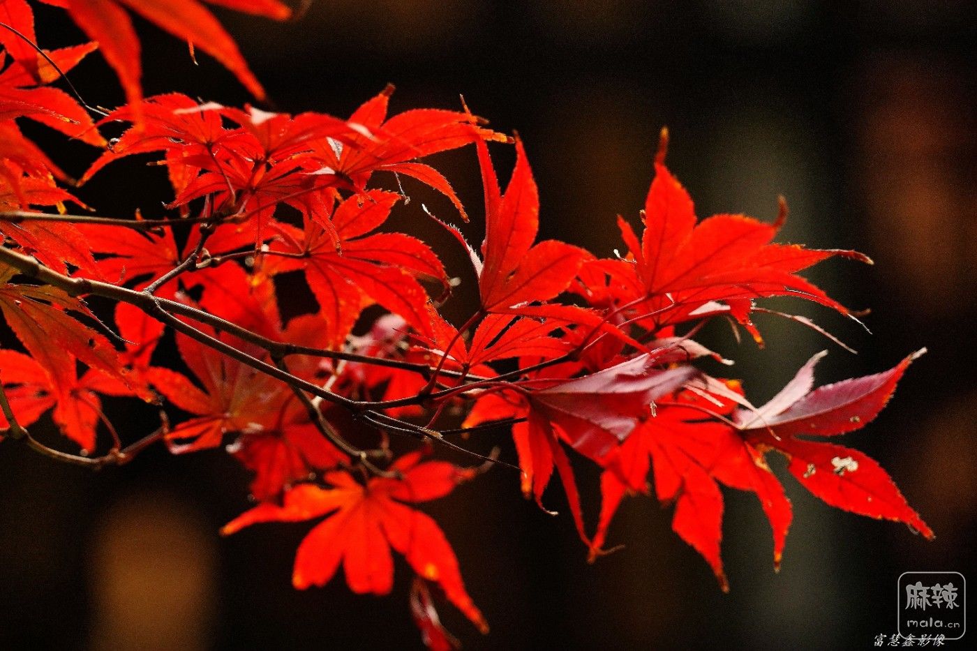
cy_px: 326
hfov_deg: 10.3
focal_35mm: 200
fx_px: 5427
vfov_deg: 6.9
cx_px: 488
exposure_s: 1/160
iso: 160
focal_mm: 200
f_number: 5.6
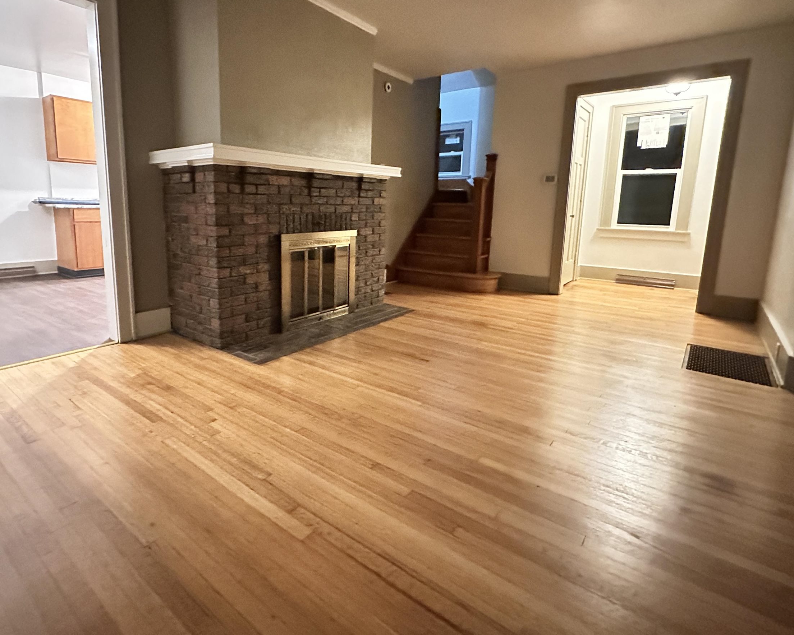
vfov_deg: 70.5
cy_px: 274
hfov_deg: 82.9
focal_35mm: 19
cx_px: 351
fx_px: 447
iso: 3200
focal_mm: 2.22
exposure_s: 1/15
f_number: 2.2
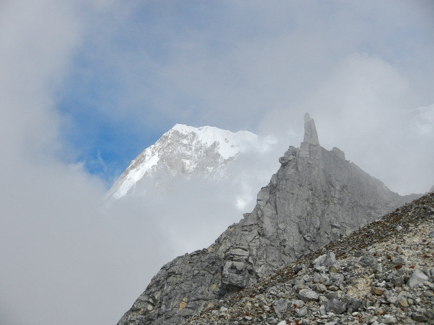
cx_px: 217
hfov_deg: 16.0
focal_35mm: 123
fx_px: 1542
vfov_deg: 12.0
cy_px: 162
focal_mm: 22.2
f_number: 5.1
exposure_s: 1/1600
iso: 160
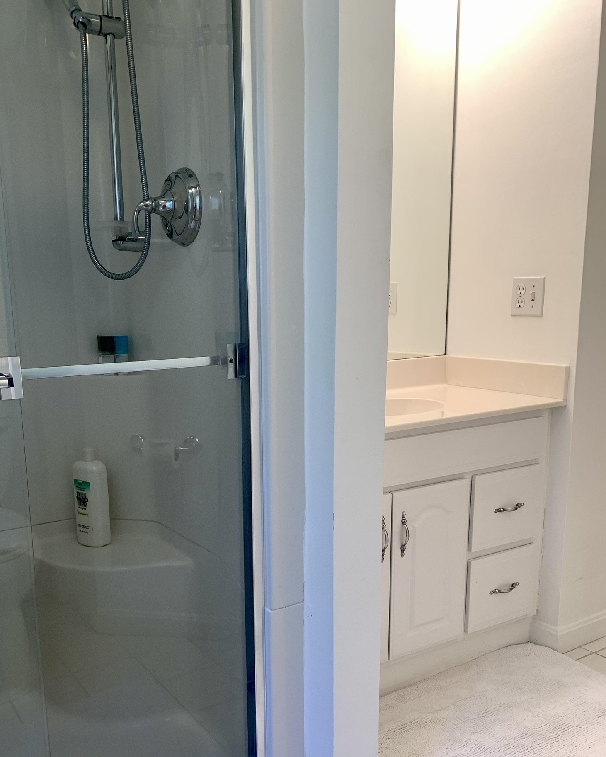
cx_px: 249
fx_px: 717
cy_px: 466
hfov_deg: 45.6
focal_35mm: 32
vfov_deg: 55.1
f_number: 1.8
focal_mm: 4.25
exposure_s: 1/60
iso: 50
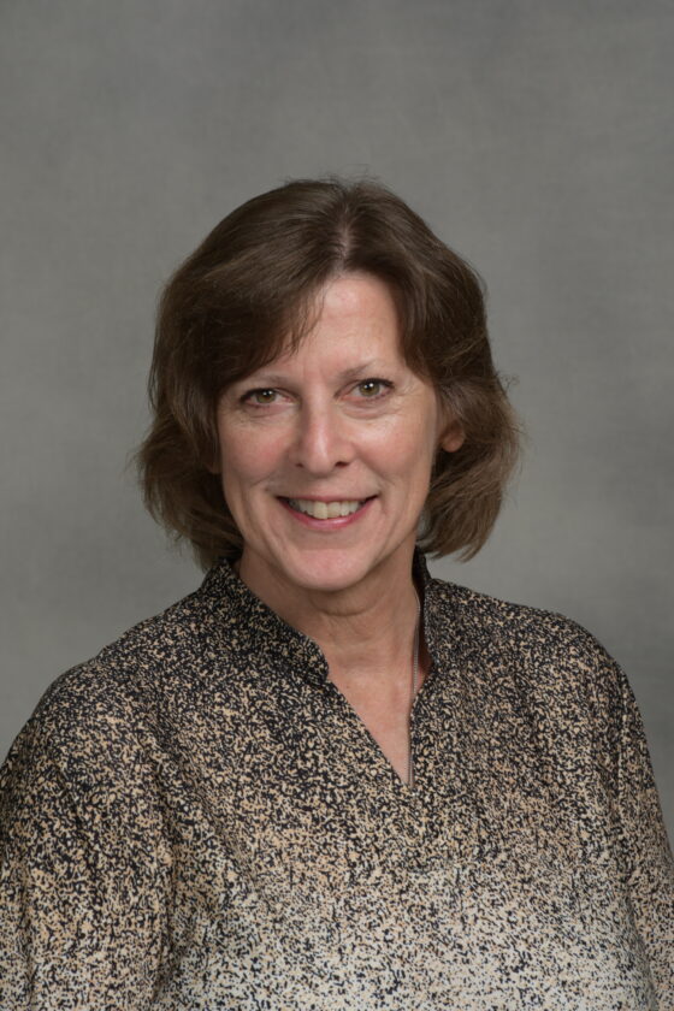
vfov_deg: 12.2
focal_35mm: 168
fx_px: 4718
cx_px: 337
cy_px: 506
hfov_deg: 8.2
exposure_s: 1/125
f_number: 11
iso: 100
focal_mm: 112
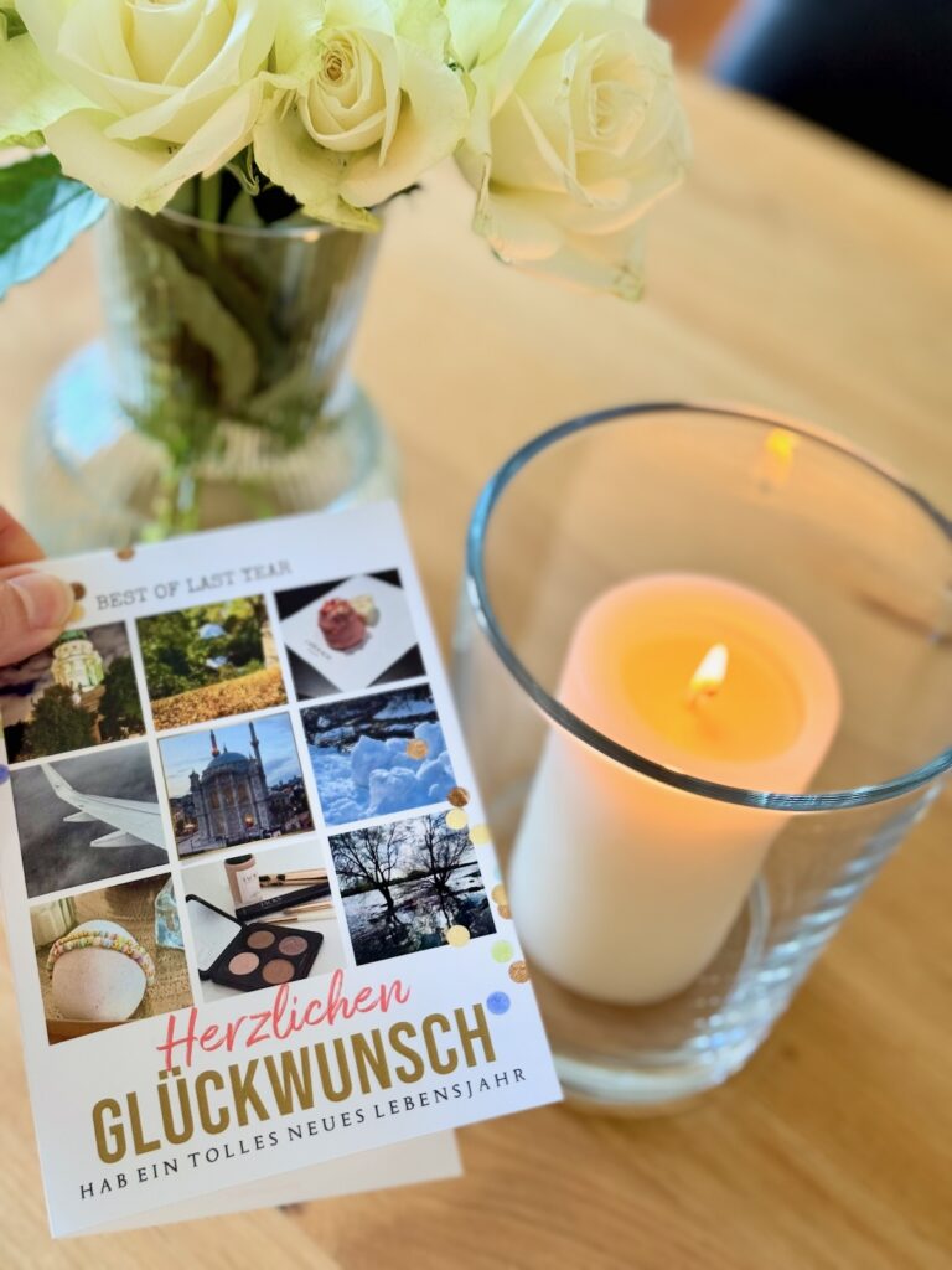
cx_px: 476
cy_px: 635
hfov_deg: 30.3
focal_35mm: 48
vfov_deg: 39.7
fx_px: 1760
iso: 125
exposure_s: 1/60
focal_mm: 6.76
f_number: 1.78
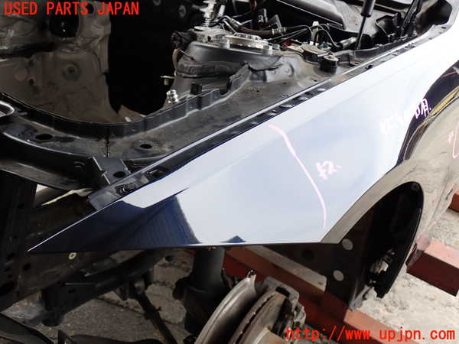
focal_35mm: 41
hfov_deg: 45.8
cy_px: 172
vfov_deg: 35.1
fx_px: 544
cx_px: 230
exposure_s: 1/100
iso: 100
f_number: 2.8
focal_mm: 7.31
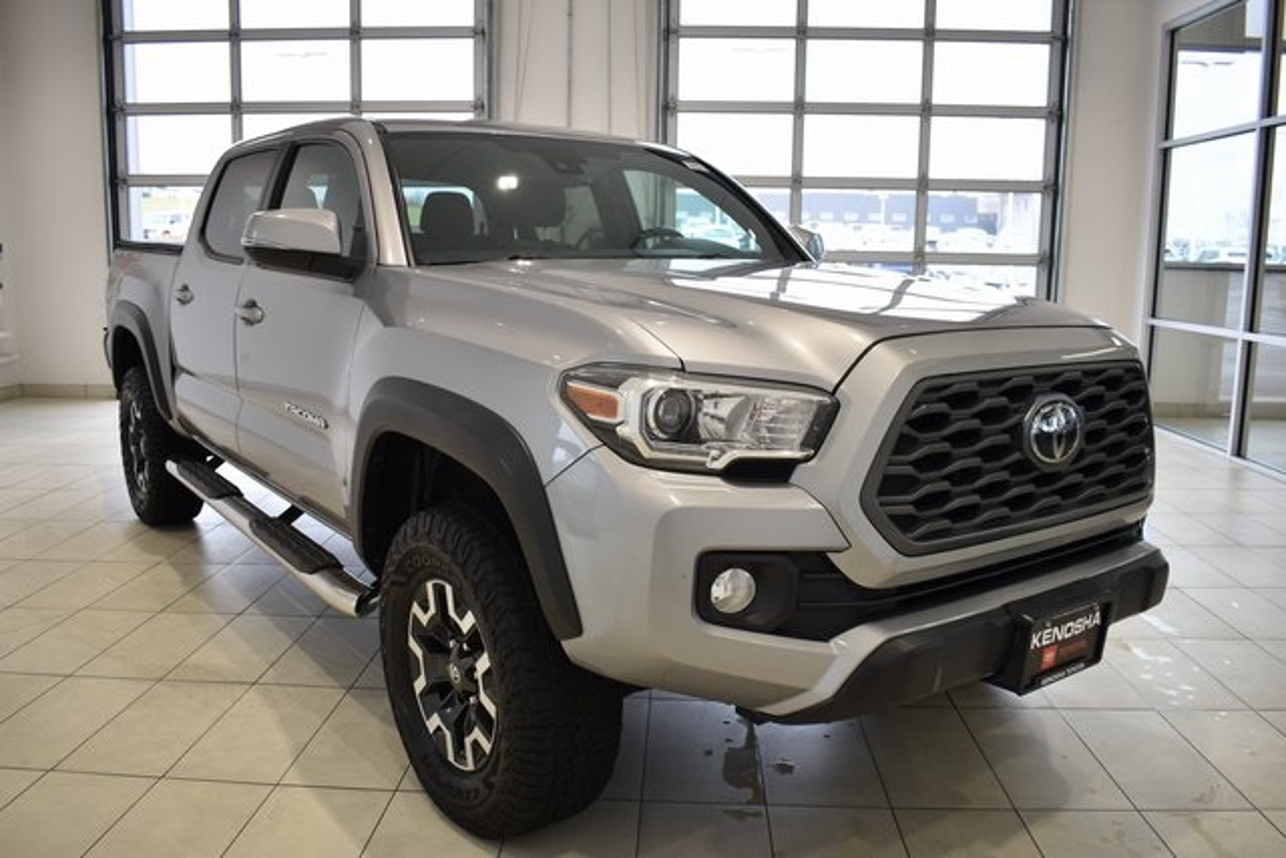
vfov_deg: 43.6
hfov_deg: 61.9
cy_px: 429
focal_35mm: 30
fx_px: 1072
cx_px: 643
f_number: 3.5
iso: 100
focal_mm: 20
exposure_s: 1/40
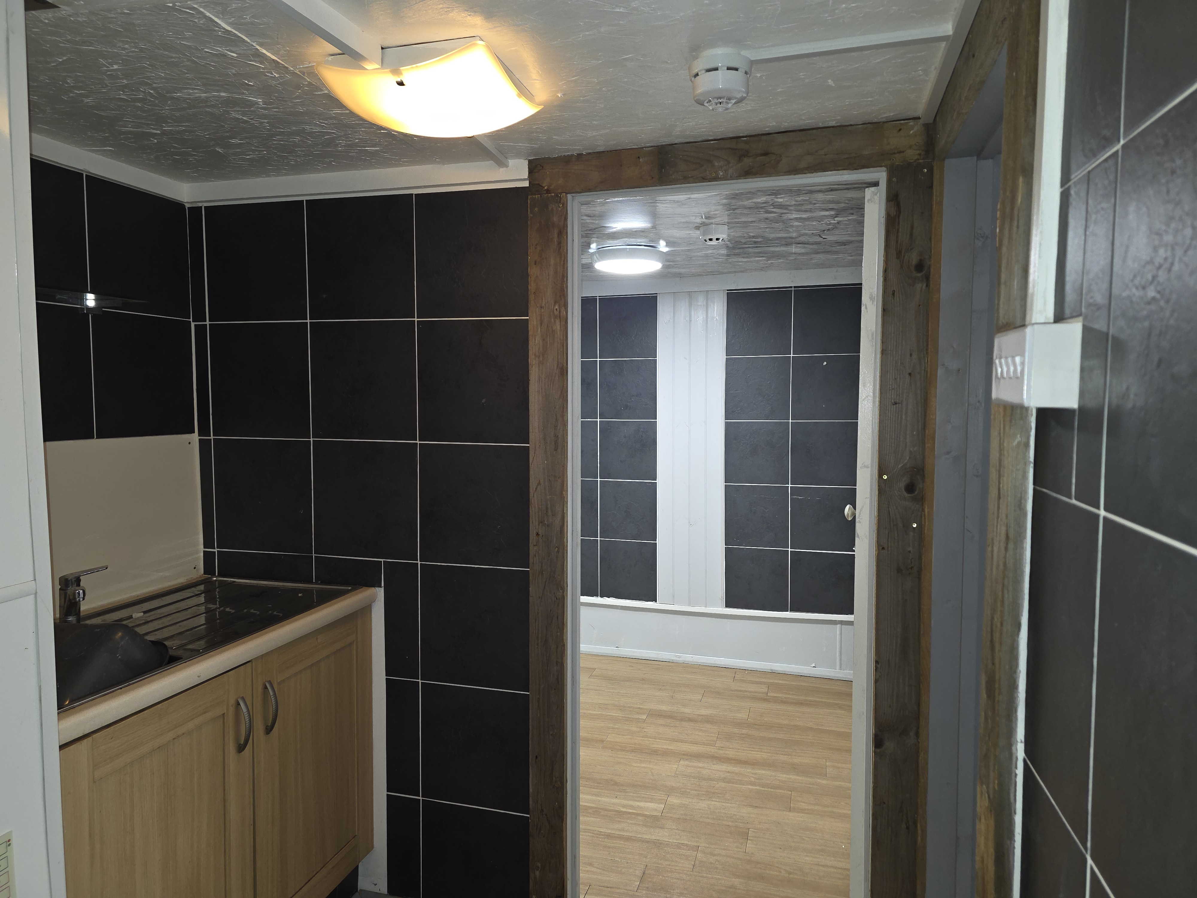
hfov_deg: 73.9
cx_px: 598
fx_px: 795
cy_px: 449
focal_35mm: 23
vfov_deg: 58.9
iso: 100
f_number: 1.7
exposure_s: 1/25
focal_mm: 6.3
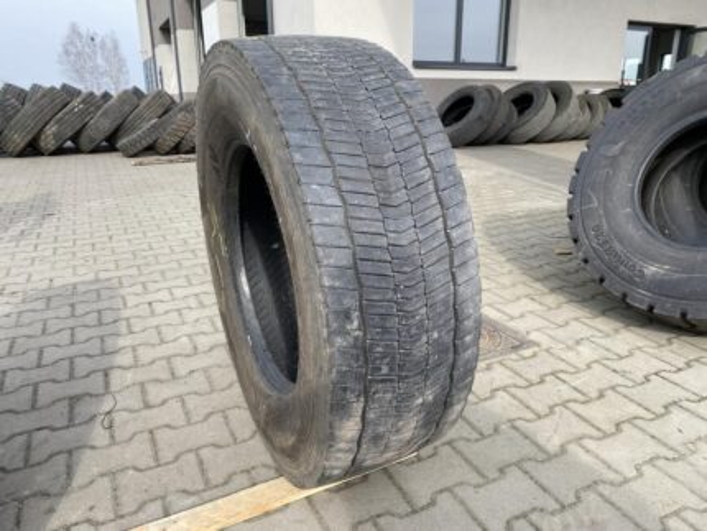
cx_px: 354
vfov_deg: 53.1
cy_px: 266
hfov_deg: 67.3
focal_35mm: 26
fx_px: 531
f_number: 1.8
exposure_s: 1/816
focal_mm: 4.25
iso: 32
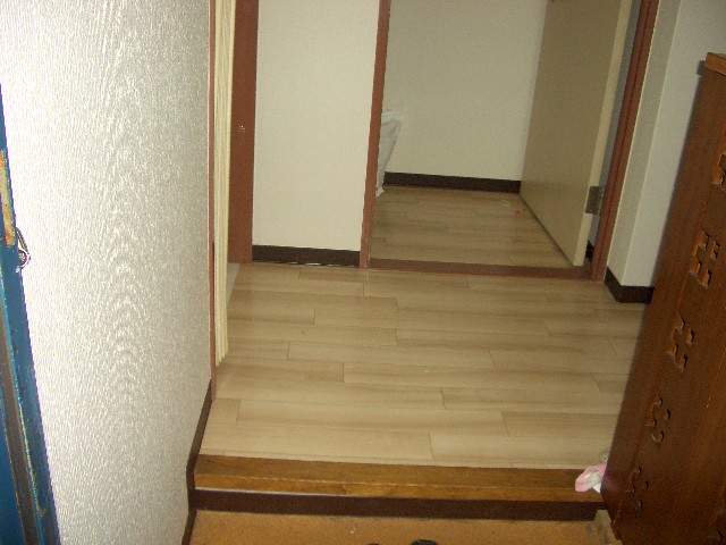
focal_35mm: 35
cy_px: 272
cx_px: 363
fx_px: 734
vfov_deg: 40.7
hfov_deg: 52.6
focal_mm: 5.8
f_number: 2.6
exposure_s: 1/60
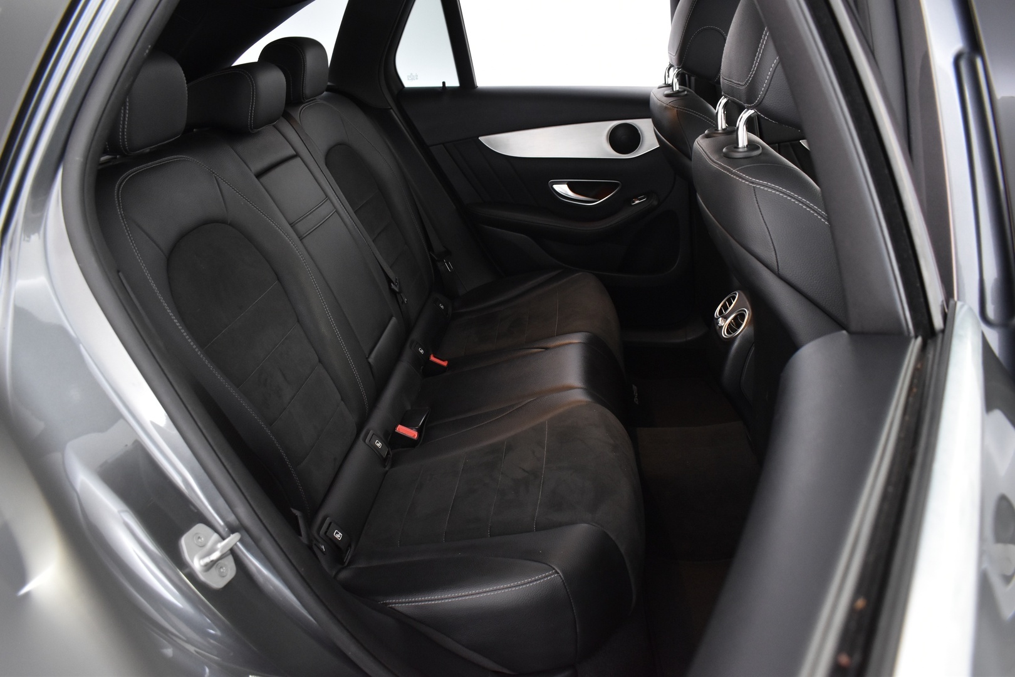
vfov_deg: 47.9
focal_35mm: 27
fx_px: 761
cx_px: 508
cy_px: 338
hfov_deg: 67.4
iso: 1250
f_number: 5
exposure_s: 1/8
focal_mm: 18
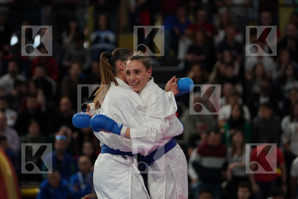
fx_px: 1937
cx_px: 149
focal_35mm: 234
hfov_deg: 8.8
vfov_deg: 5.9
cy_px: 100
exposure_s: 1/1000
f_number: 2.8
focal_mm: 156
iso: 1000
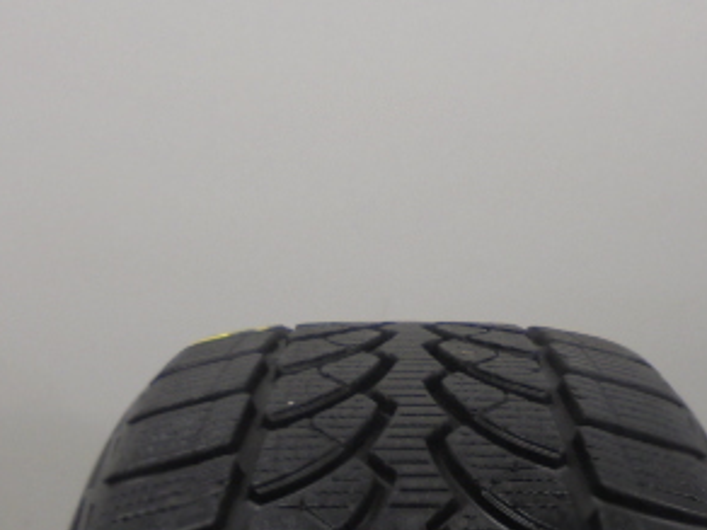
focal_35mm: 57
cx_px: 390
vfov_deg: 25.6
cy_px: 332
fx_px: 1164
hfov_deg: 33.8
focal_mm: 4.6
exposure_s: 1/40
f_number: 3.5
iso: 100
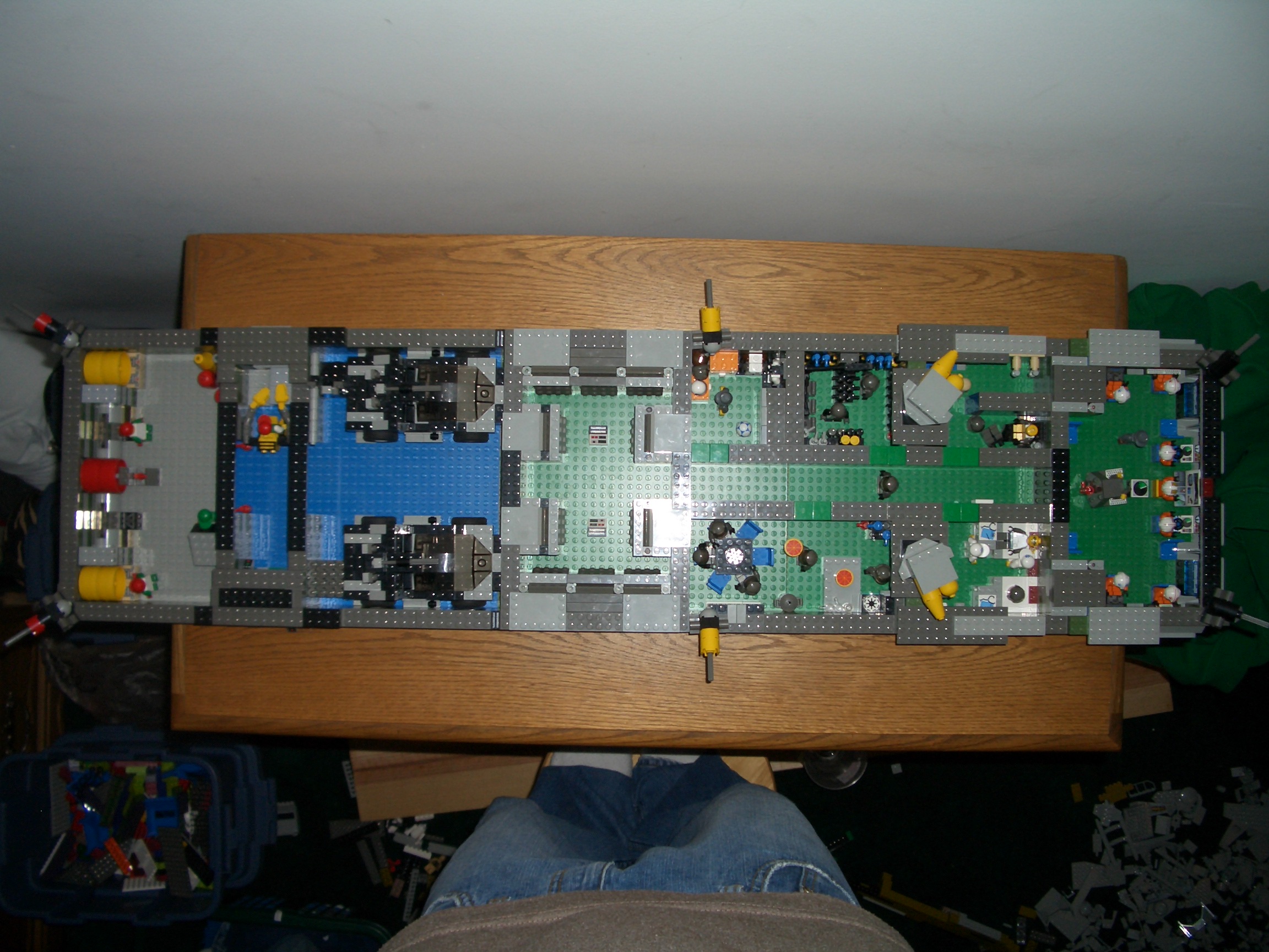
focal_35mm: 35
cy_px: 476
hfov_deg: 52.6
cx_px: 634
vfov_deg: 40.7
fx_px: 1283
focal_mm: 5.8
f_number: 4.3
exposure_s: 1/60
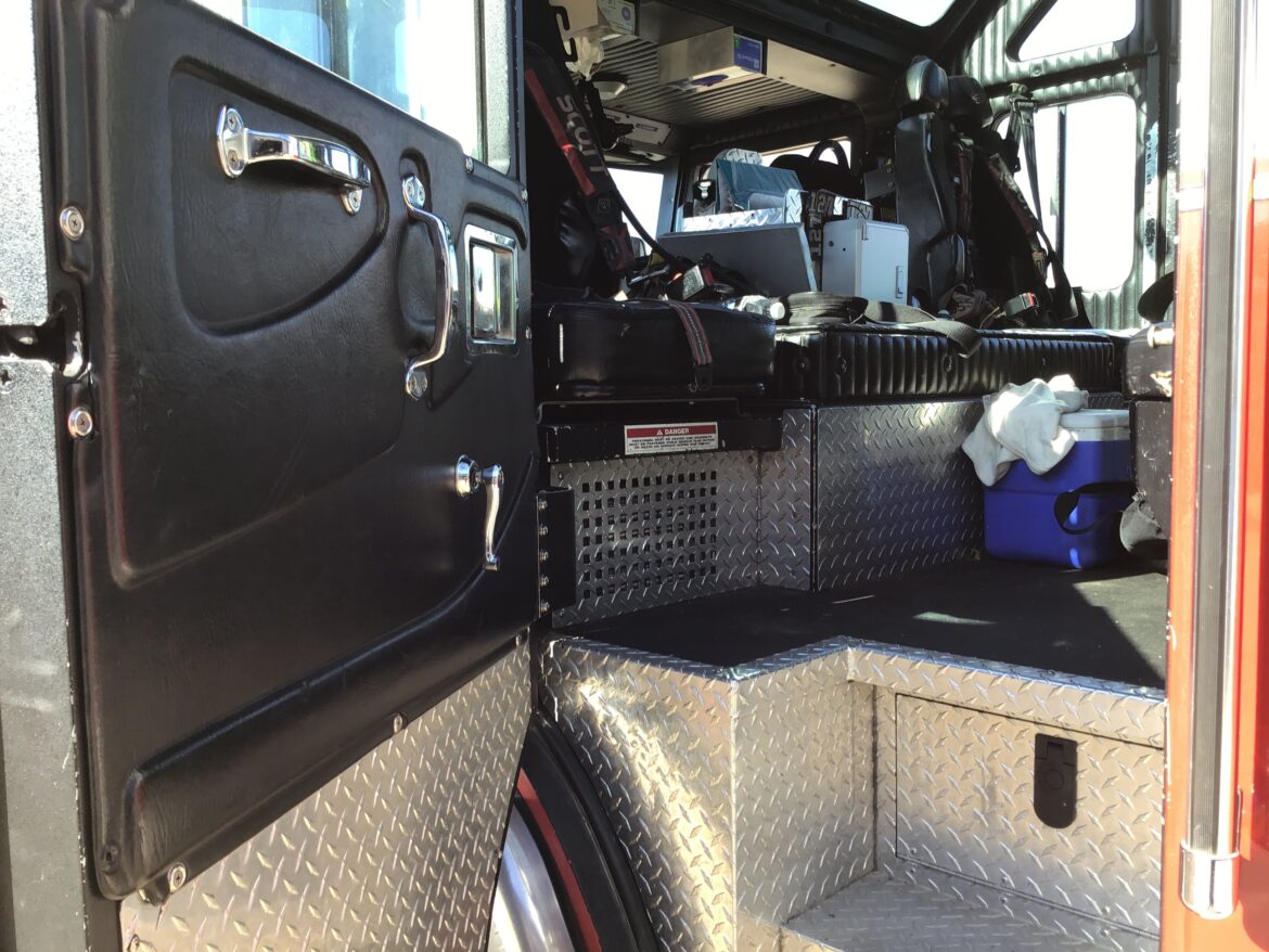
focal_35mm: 31
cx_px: 634
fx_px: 1137
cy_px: 476
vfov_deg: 45.5
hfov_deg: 58.3
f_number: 2.4
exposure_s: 1/126
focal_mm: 3.3
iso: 25
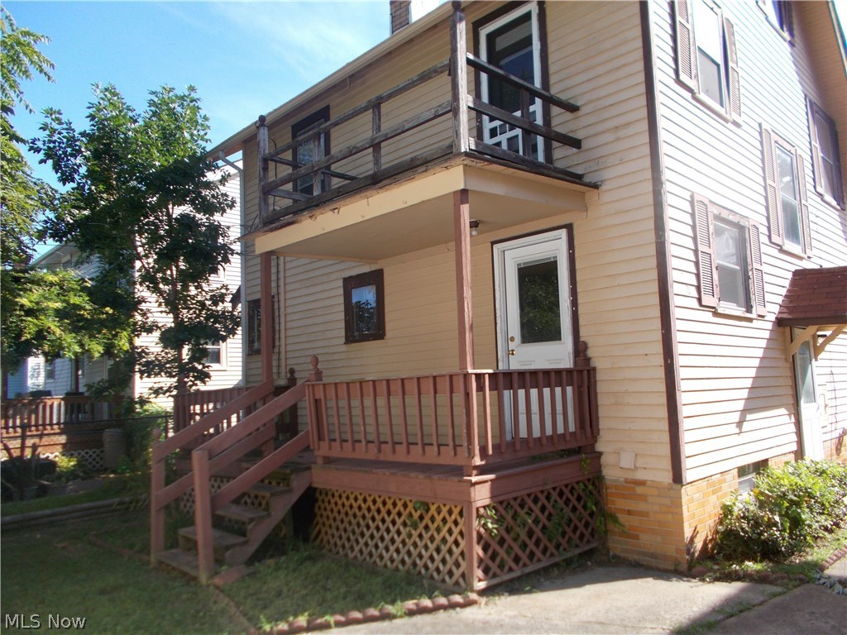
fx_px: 636
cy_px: 318
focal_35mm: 26
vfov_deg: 53.1
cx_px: 424
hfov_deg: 67.3
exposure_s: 1/320
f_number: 3.2
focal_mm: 4.6
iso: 80
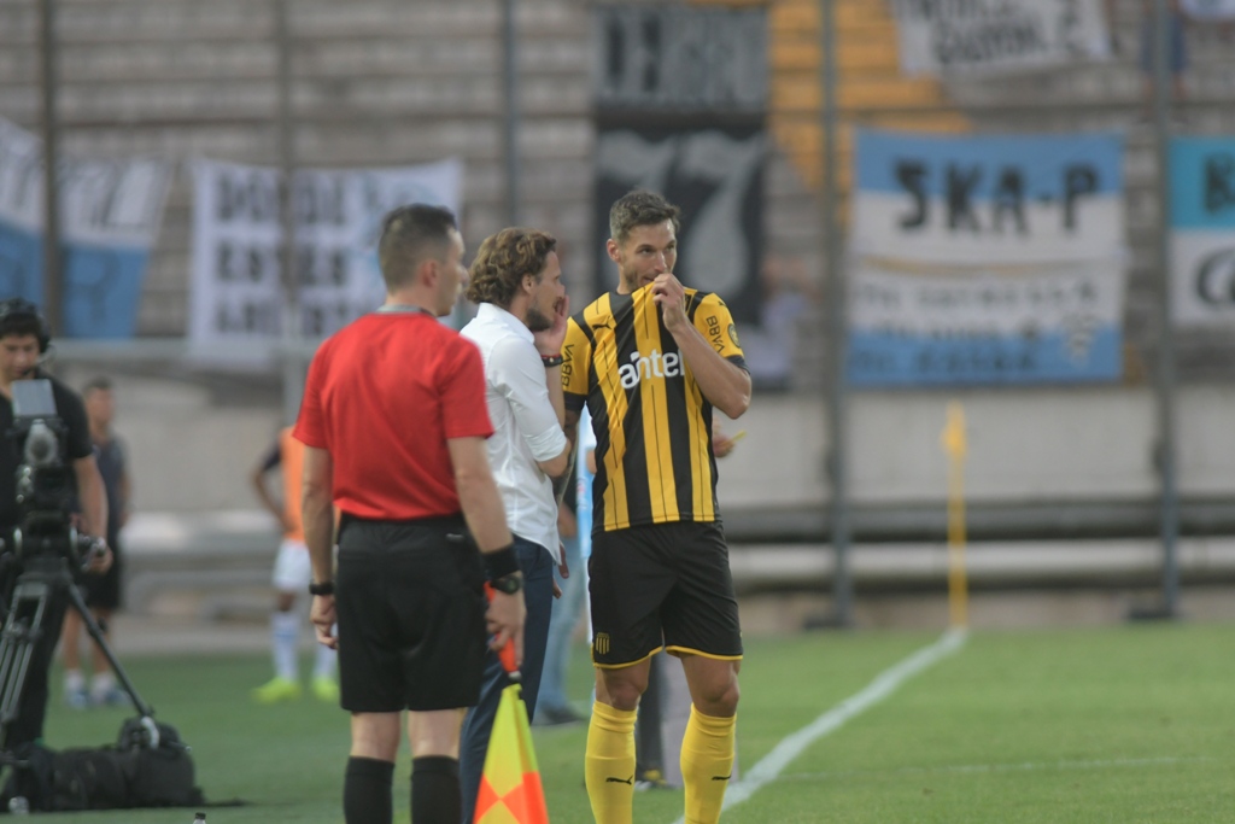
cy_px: 412
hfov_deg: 4.6
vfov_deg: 3.1
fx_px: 15439
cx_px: 618
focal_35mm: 450
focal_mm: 300
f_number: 2.8
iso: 1250
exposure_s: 1/500
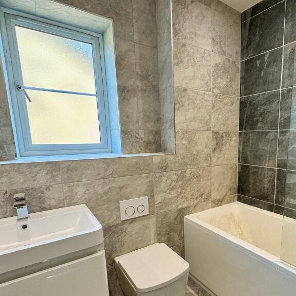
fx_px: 213
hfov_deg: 67.0
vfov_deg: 69.0
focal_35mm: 22
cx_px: 206
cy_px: 176
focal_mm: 2.22
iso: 125
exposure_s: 1/100
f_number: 2.2
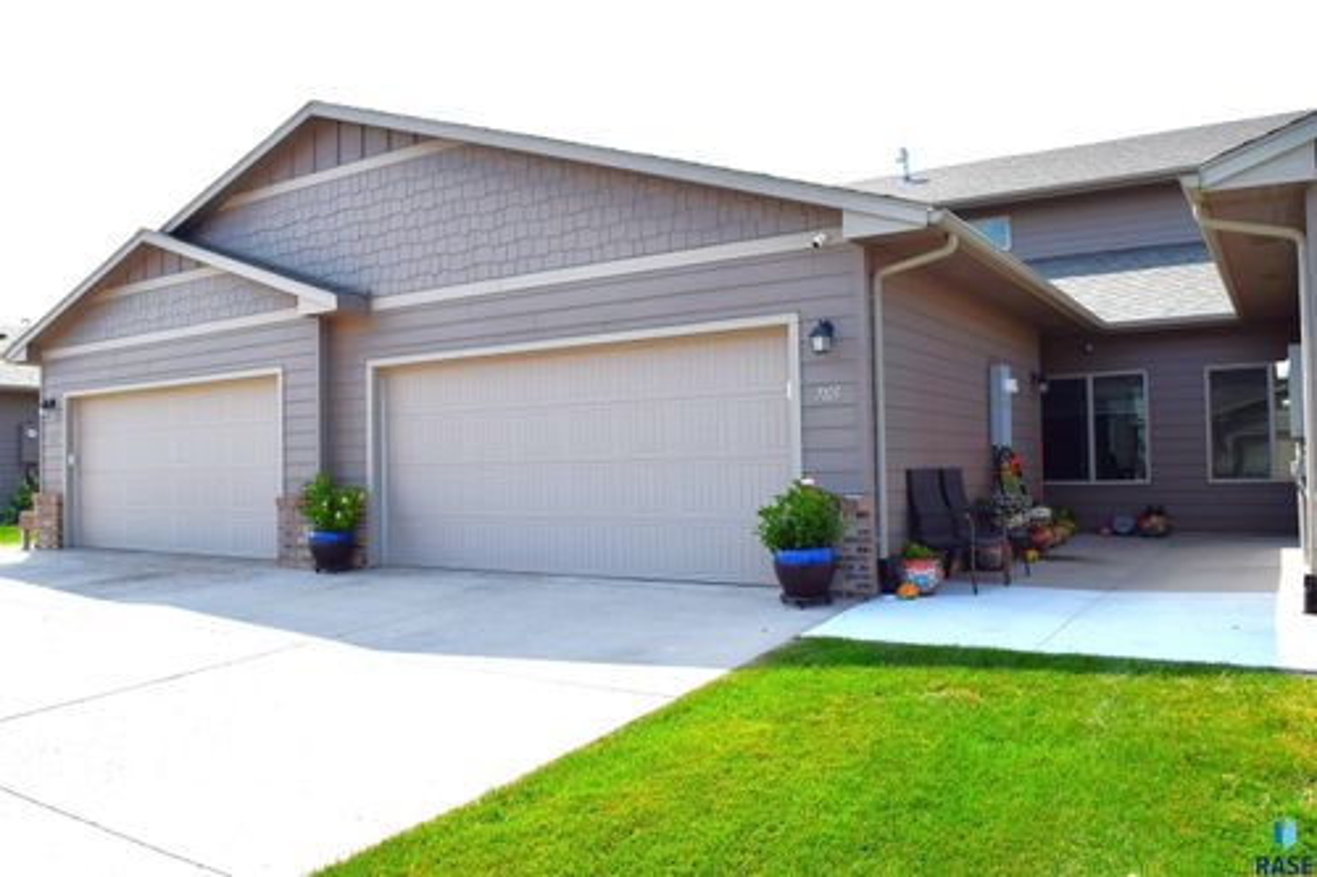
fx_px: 987
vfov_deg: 47.9
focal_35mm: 27
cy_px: 438
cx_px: 658
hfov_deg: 67.4
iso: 200
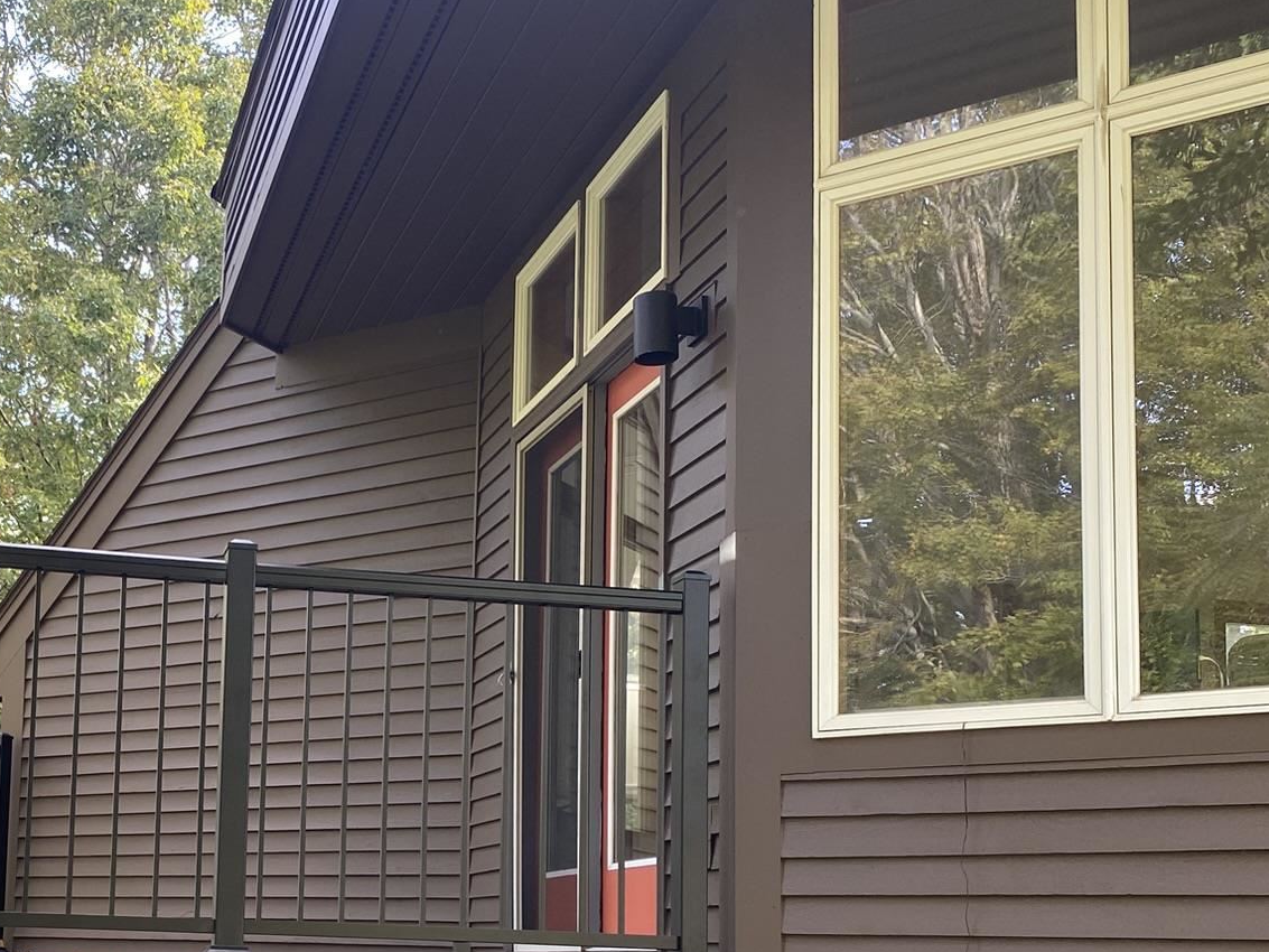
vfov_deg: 30.0
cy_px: 784
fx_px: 1723
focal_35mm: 47
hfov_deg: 39.1
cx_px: 288
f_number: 1.8
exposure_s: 1/122
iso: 50
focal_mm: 4.25
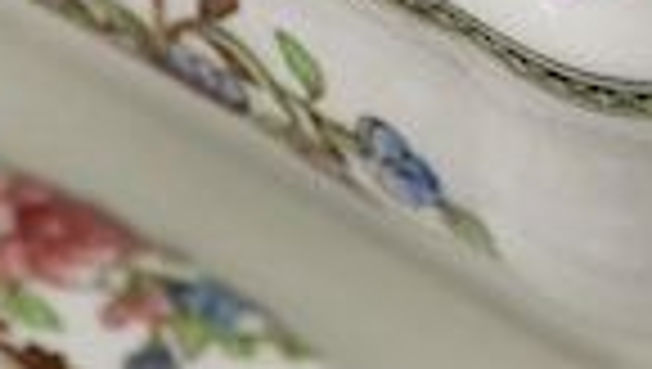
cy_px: -657
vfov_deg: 4.1
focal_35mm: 292
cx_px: 607
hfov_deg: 7.4
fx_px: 5055
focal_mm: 30
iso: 1250
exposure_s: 1/125
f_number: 9
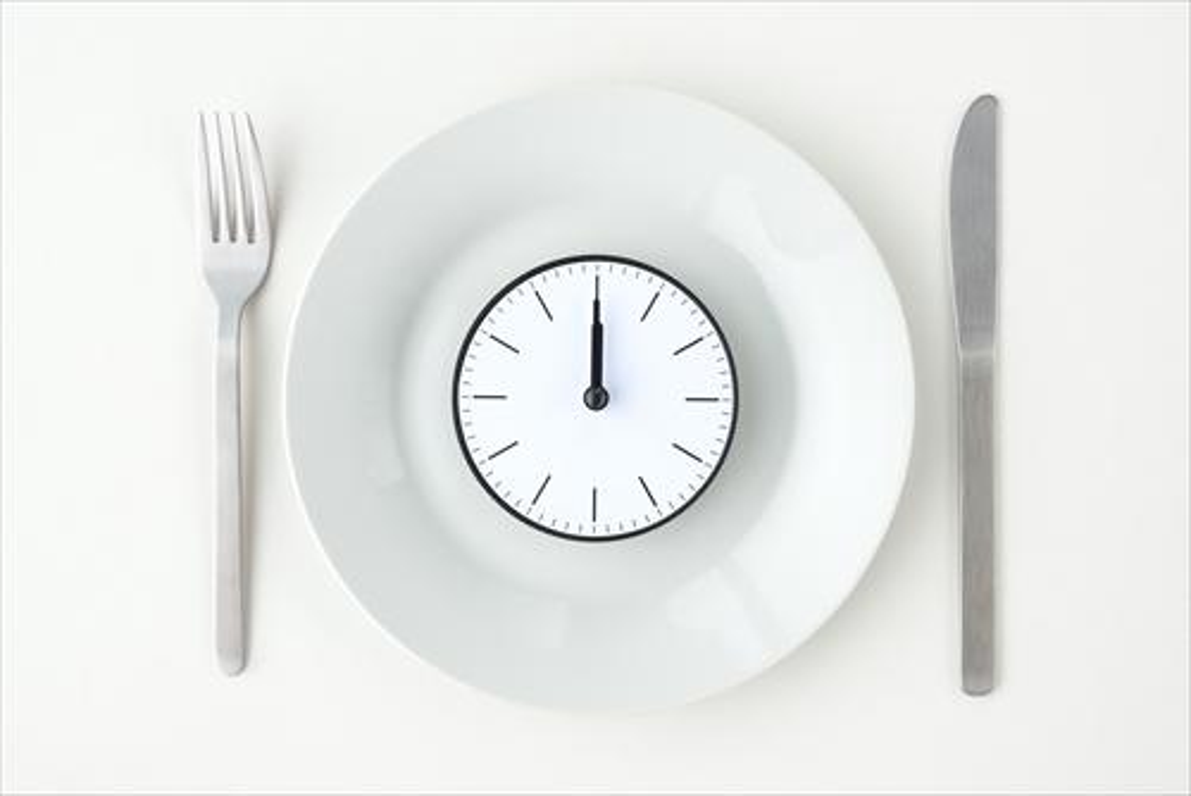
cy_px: 398
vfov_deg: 31.9
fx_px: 1390
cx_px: 596
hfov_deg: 46.4
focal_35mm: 42
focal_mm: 42
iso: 640
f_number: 10
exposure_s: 1/125
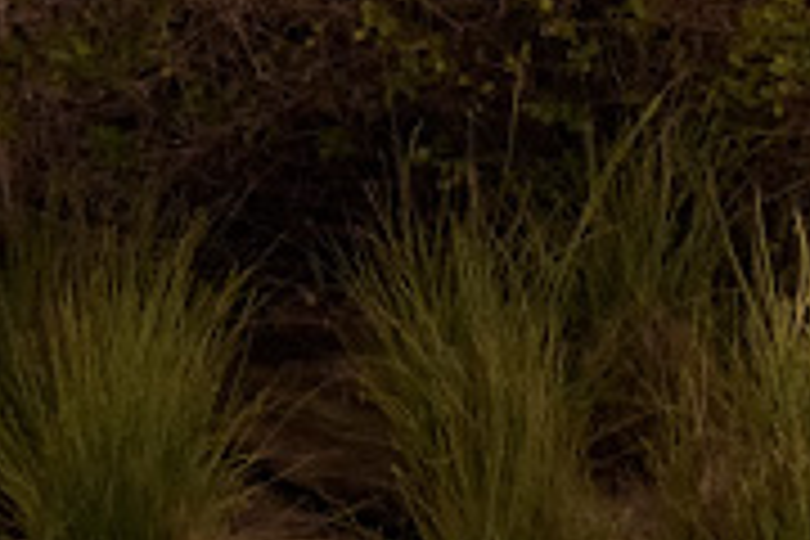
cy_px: -439
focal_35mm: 140
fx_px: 3150
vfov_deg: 9.3
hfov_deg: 12.1
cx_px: -1066
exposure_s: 1/1.25
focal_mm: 11.8
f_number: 11
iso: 500
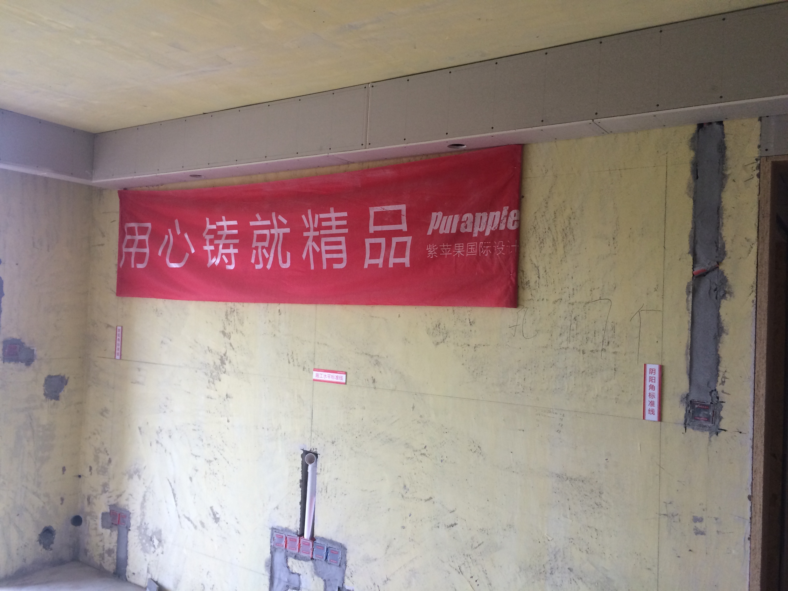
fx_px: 660
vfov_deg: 48.2
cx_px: 394
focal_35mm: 29
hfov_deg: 61.7
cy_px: 296
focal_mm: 4.15
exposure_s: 1/30
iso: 40
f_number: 2.2
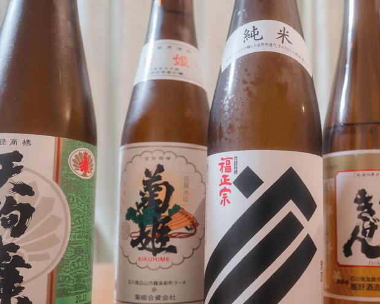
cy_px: 153
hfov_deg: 52.6
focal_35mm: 33
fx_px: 371
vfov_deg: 44.5
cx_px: 269
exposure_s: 1/4
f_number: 5
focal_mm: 20
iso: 400
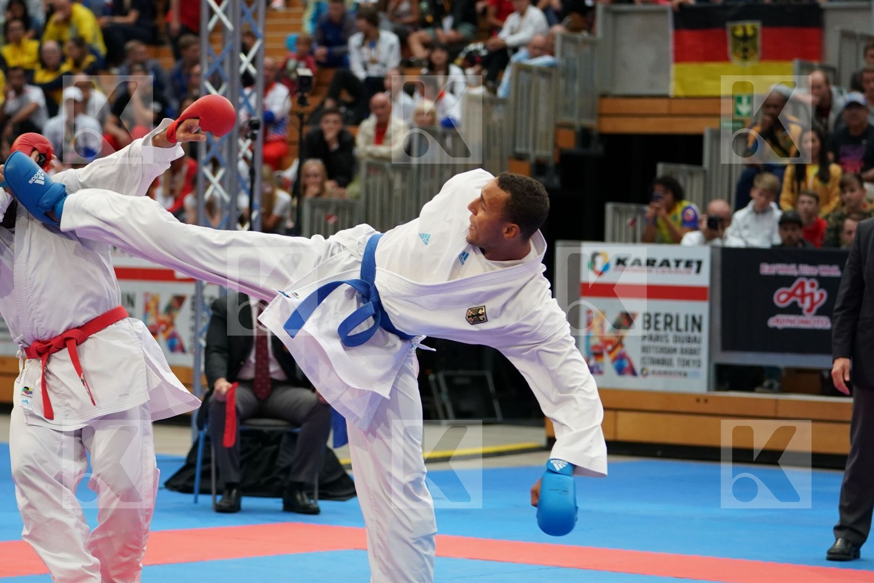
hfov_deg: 16.3
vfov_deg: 10.9
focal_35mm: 126
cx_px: 437
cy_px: 292
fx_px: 3059
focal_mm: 84
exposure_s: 1/1000
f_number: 2.8
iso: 2000
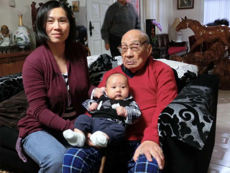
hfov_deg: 50.1
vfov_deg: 38.7
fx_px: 246
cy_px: 86
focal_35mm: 37
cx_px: 115
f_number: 4.1
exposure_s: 1/8
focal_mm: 6.5
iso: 800
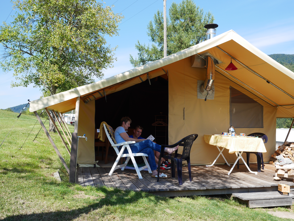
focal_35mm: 30
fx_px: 255
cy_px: 110
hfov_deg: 59.9
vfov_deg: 46.8
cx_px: 147
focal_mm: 15
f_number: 5
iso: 200
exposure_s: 1/500
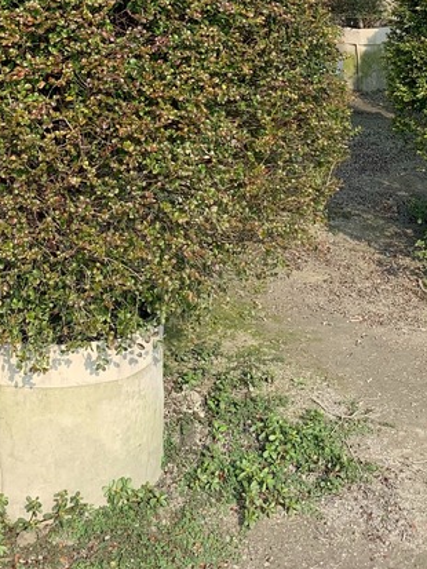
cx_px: 223
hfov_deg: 23.3
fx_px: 1036
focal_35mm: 63
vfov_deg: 28.0
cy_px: -58
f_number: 1.8
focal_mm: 4.25
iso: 25
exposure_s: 1/1536
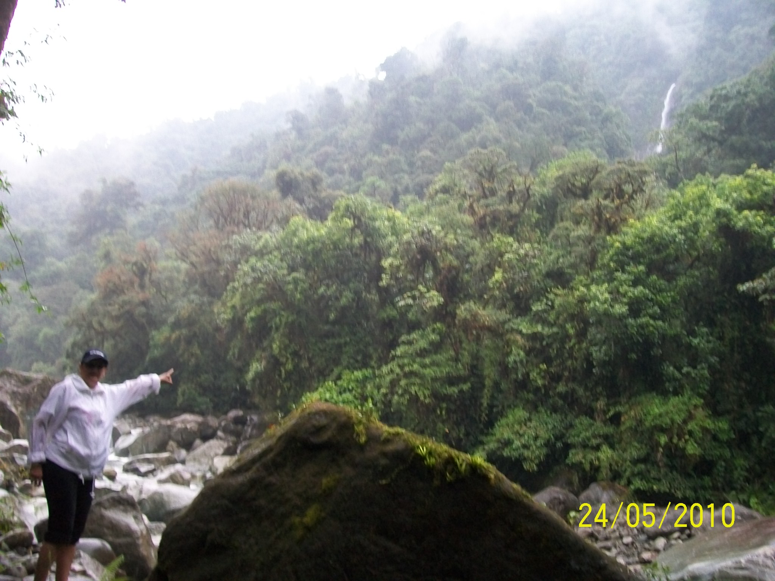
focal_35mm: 36
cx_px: 388
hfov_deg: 51.4
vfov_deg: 39.7
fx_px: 806
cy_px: 290
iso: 160
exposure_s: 1/30
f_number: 2.7
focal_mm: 6
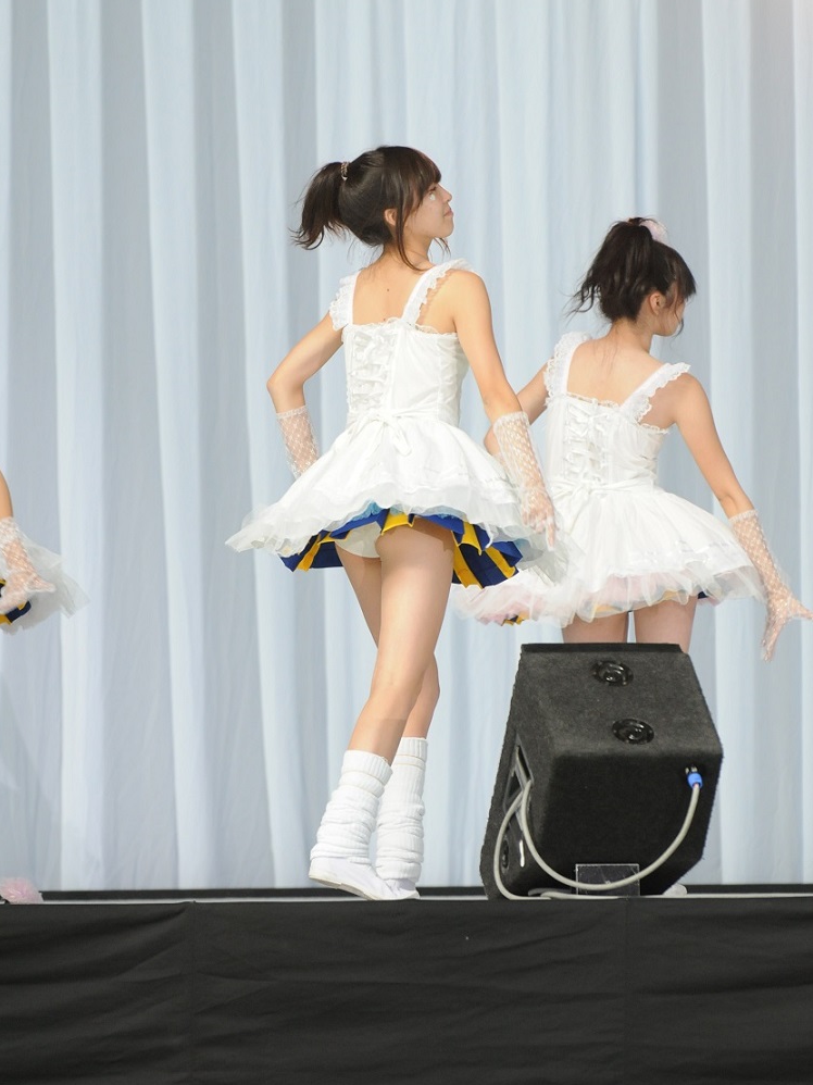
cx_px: 406
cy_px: 536
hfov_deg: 3.3
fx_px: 14317
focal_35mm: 457
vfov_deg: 4.3
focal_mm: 280
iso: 1250
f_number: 5
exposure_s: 1/500
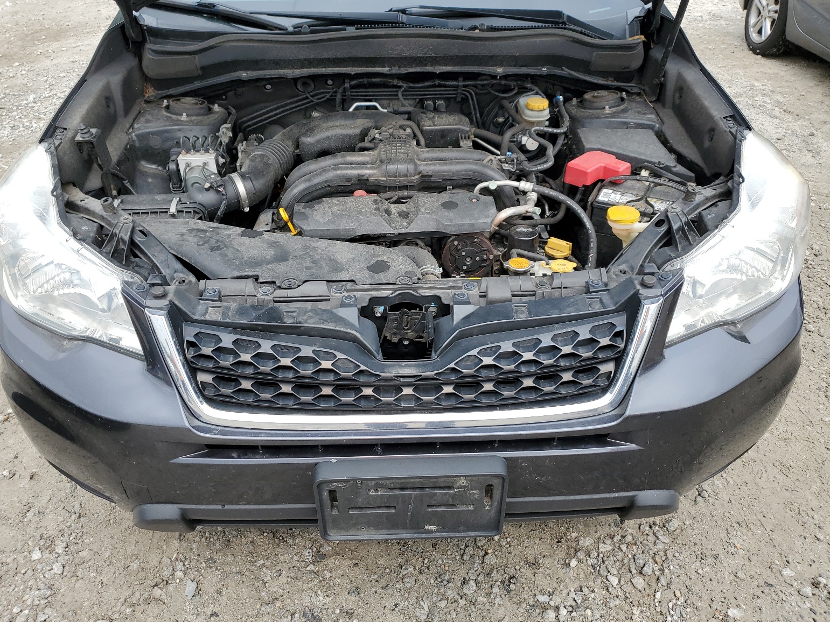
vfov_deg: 51.4
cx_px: 420
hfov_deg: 65.3
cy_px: 315
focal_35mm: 27
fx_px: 647
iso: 50
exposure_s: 1/1000
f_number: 1.5
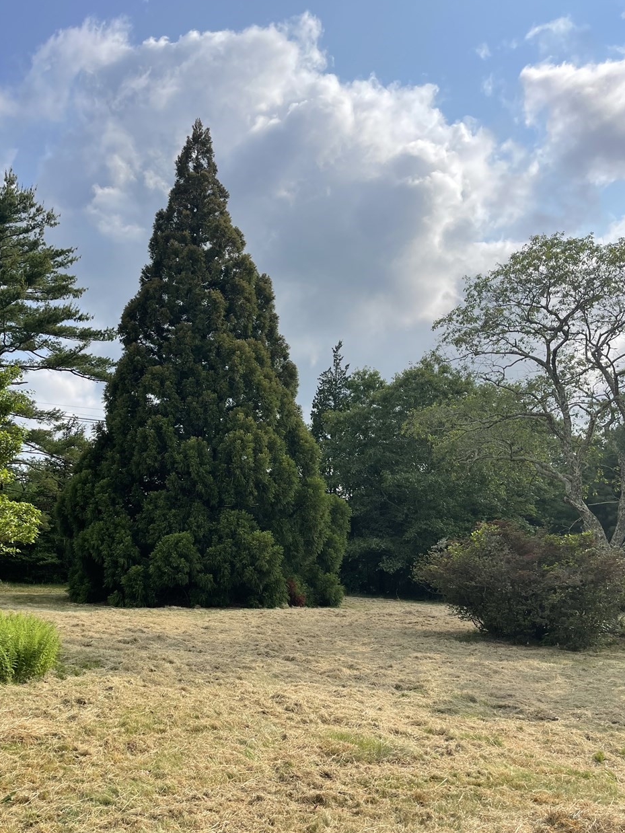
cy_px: 495
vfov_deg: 57.9
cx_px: 244
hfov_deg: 45.1
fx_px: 746
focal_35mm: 31
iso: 32
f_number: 1.6
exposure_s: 1/3559
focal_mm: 5.1
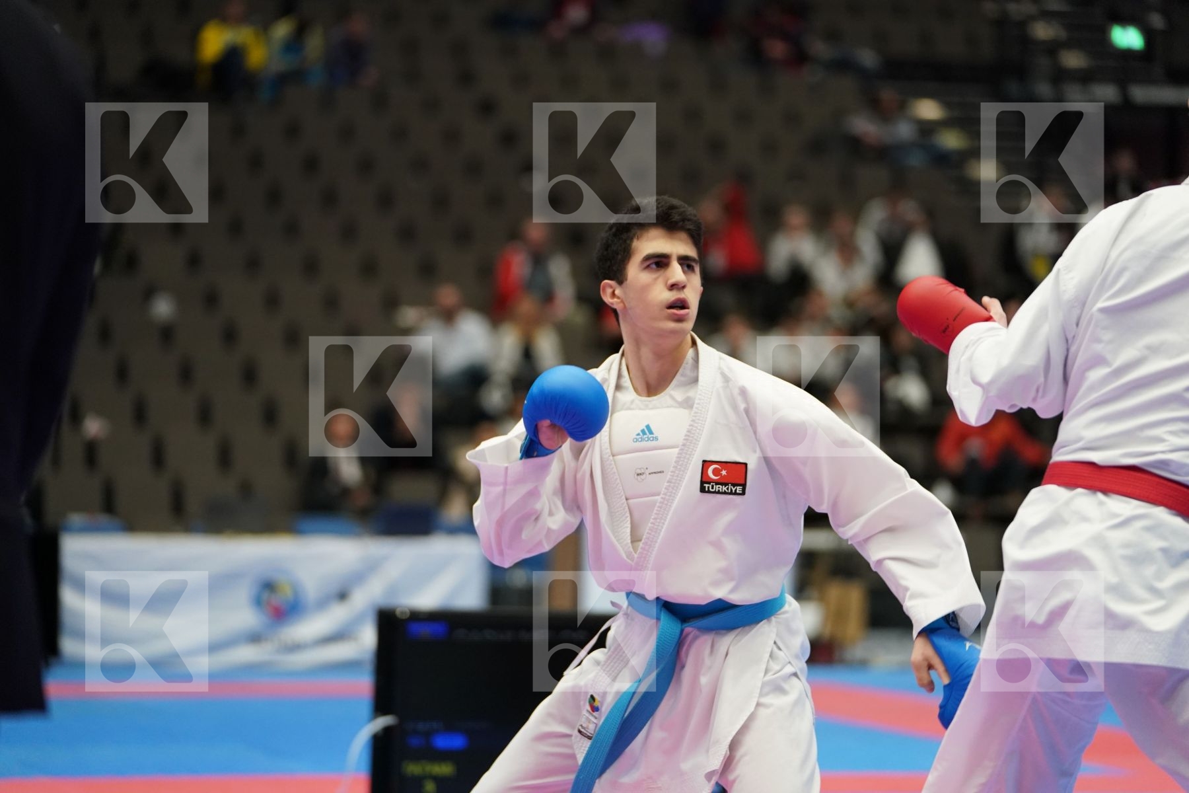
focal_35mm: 134
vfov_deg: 10.2
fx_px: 4425
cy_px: 396
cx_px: 594
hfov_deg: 15.3
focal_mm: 134
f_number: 2.8
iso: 3200
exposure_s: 1/1000
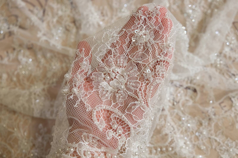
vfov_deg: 36.9
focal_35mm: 36
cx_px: 119
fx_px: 238
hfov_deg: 53.1
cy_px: 79
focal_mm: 24.3
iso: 200
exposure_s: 1/140
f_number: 4
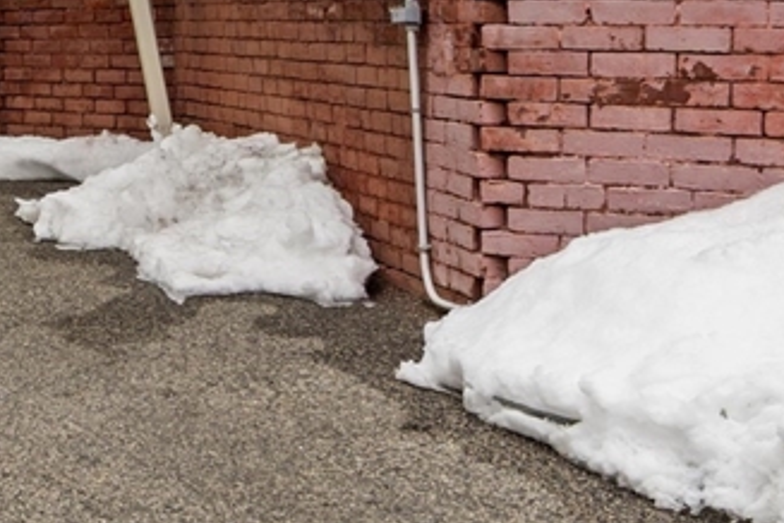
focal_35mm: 94
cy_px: -32
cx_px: -372
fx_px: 2047
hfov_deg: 19.2
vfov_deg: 14.3
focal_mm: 20
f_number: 8
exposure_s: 1/60
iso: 125
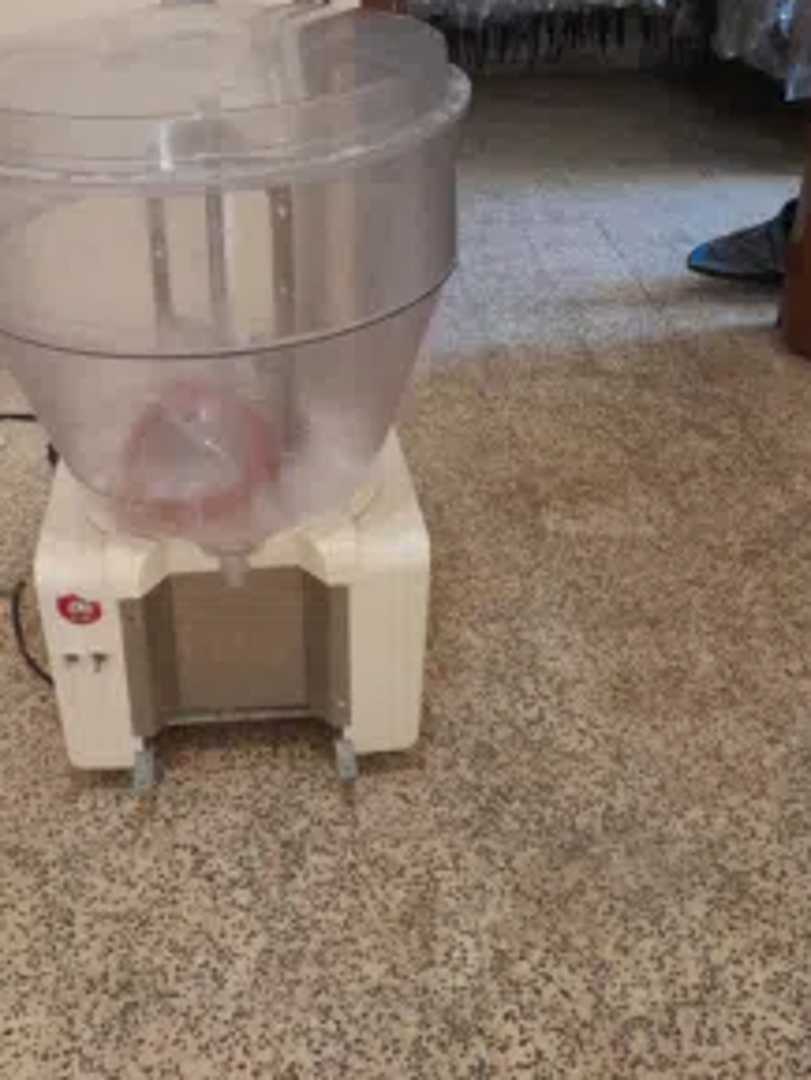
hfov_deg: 39.3
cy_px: 482
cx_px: 288
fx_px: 1124
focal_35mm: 36
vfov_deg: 51.2
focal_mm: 3.98
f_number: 1.8
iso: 400
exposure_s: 1/50
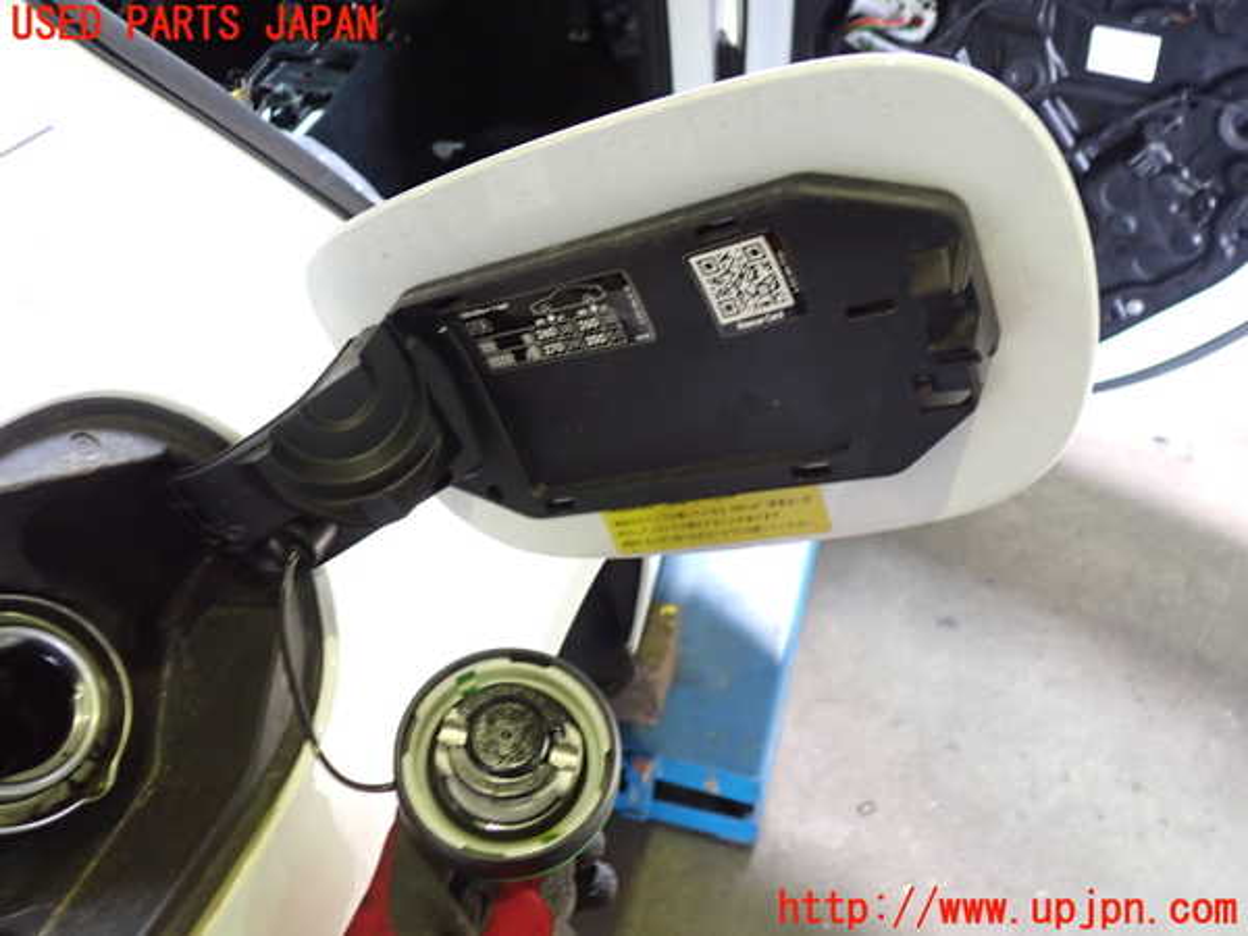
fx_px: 1082
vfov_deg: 46.8
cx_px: 624
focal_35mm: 30
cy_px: 468
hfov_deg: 60.0
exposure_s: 1/30
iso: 640
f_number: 2.3
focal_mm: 5.4
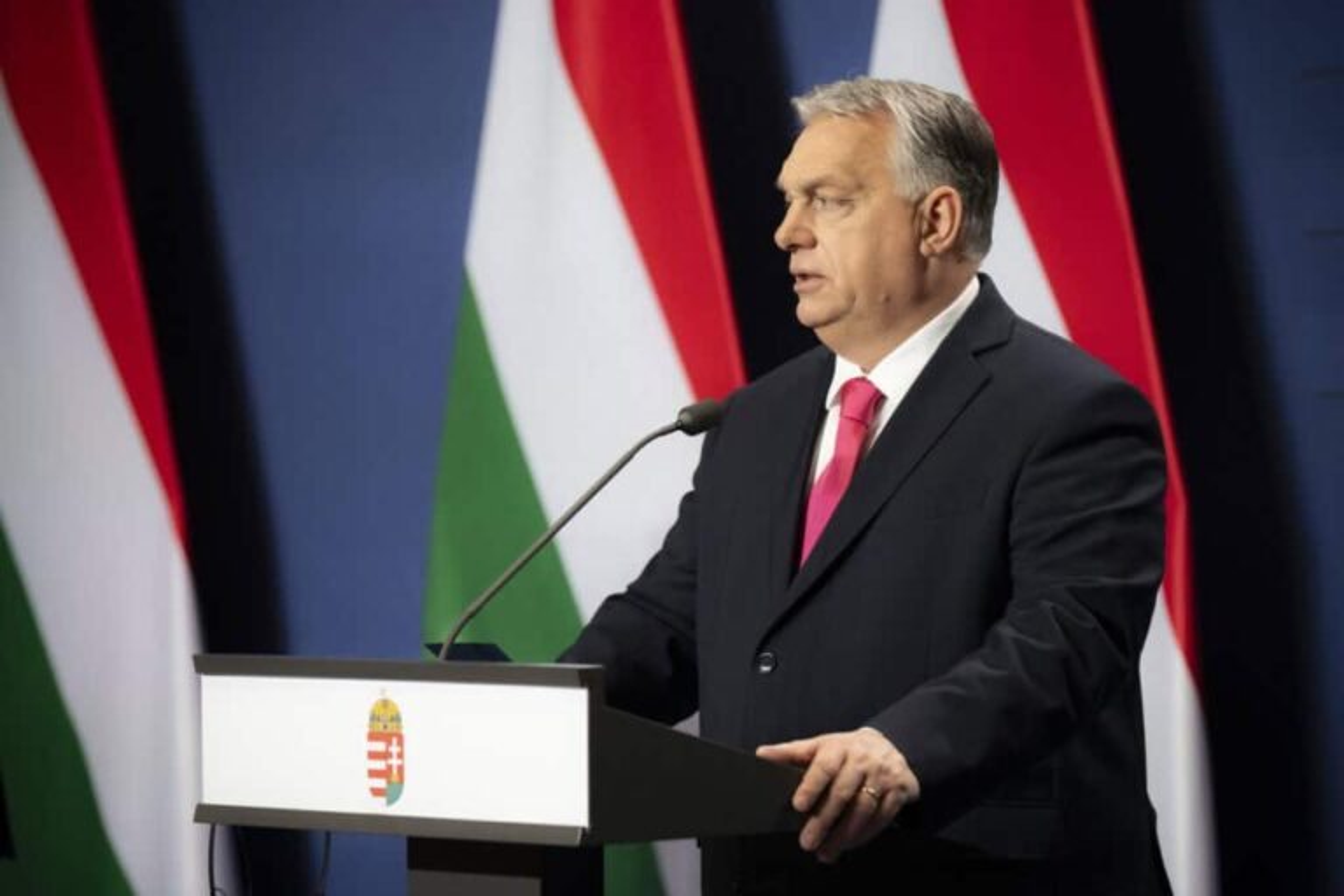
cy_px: 448
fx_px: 6272
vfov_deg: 8.2
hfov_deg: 12.2
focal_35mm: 168
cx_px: 672
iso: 1000
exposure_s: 1/250
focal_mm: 112
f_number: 2.8
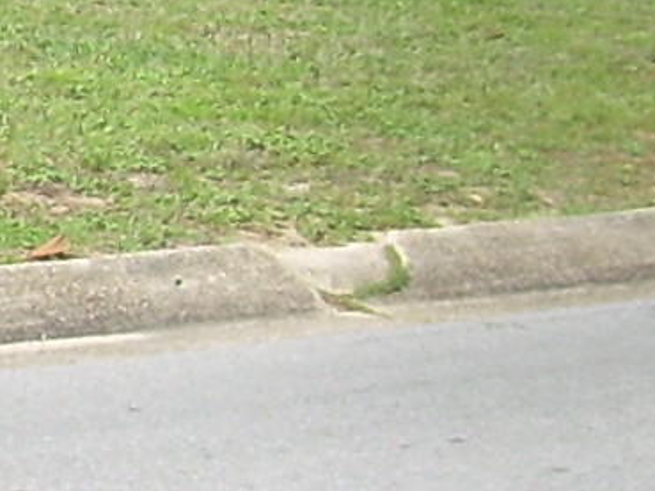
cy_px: -138
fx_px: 4429
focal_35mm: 234
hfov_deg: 7.5
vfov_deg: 6.3
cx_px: -1251
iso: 50
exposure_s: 1/273
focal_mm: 6.3
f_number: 4.6
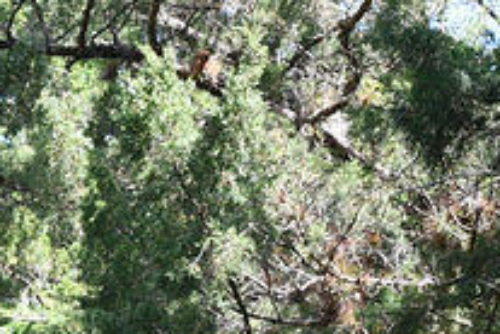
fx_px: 2472
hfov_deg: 11.5
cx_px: 292
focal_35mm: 178
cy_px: 766
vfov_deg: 7.3
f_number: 10
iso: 1000
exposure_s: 1/400
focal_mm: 24
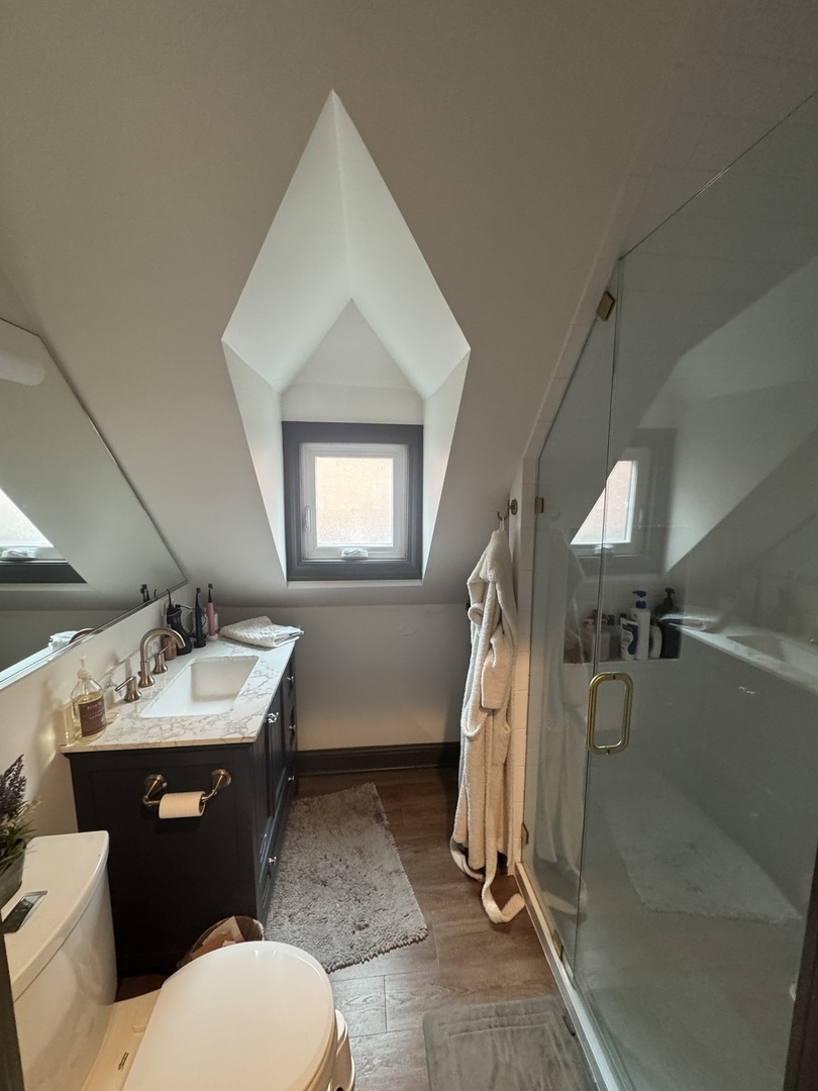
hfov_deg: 85.7
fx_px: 441
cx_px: 409
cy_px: 546
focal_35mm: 14
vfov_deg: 102.1
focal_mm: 2.22
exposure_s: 1/60
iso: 320
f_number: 2.2
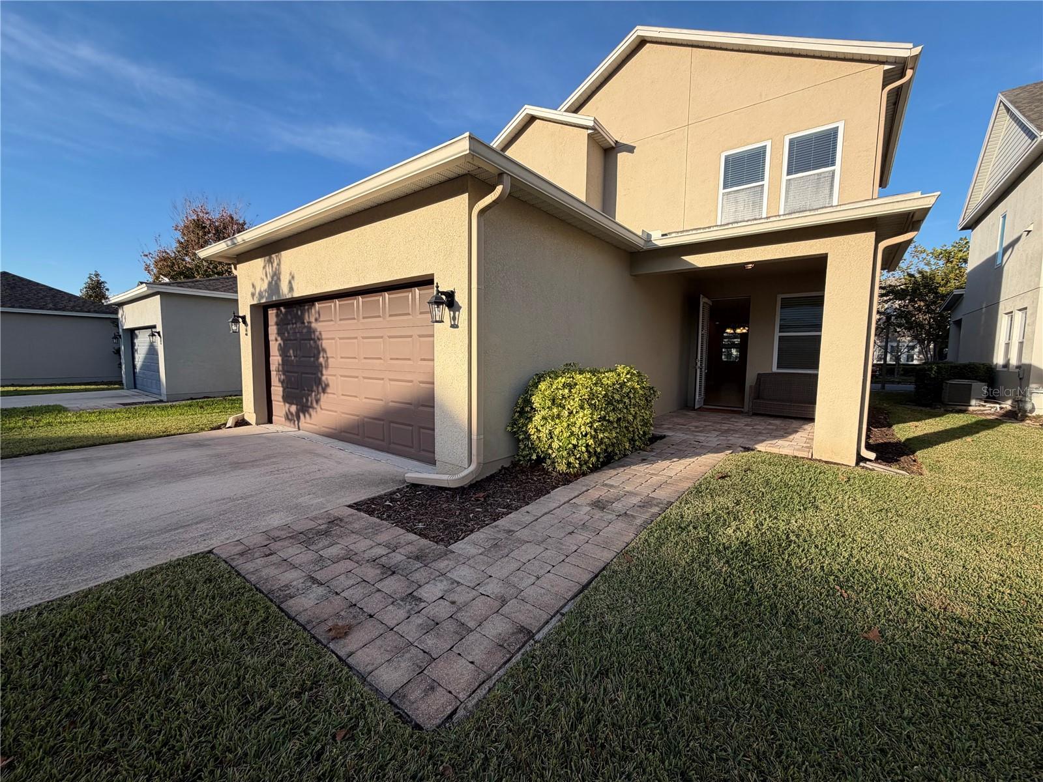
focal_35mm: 14
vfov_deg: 85.7
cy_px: 391
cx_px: 522
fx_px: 422
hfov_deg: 102.1
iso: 40
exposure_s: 1/770
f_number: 2.2
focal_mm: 2.22
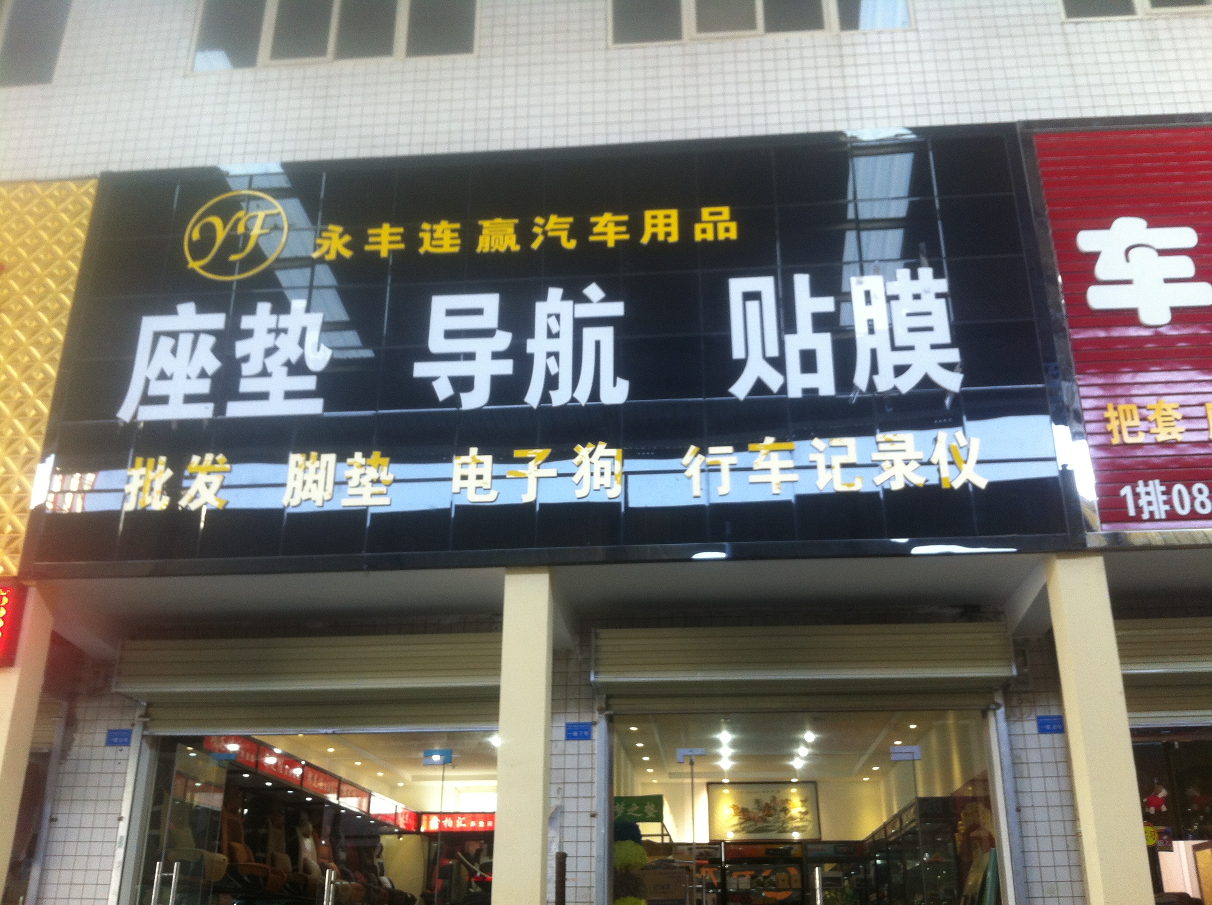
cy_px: 452
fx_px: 1224
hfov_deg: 52.7
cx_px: 606
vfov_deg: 40.6
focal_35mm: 35
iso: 80
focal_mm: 3.85
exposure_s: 1/24
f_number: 2.8
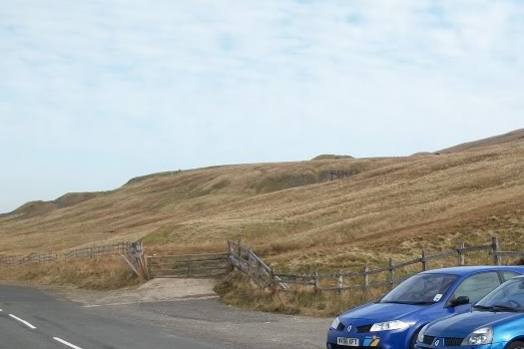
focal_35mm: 71
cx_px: 462
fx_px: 1033
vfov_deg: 18.9
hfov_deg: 27.5
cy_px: 294
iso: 80
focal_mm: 6.3
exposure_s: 1/800
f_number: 3.1
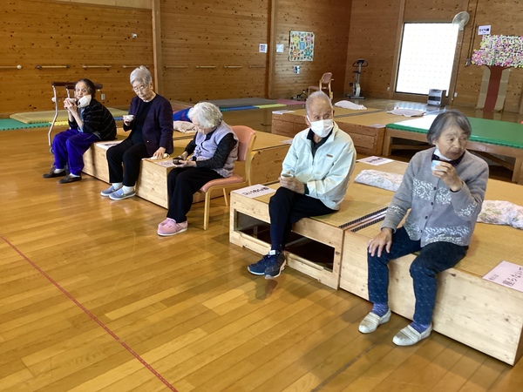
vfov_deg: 45.4
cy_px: 196
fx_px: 468
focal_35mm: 31
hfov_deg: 58.4
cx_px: 262
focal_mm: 3.3
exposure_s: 1/60
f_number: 2.4
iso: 160
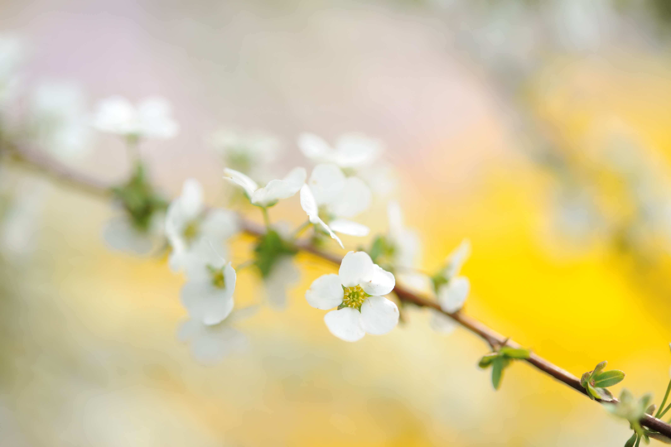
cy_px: 224
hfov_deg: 33.4
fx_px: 1118
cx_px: 336
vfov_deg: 22.6
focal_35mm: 60
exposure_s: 1/640
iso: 200
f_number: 3.3
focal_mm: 60
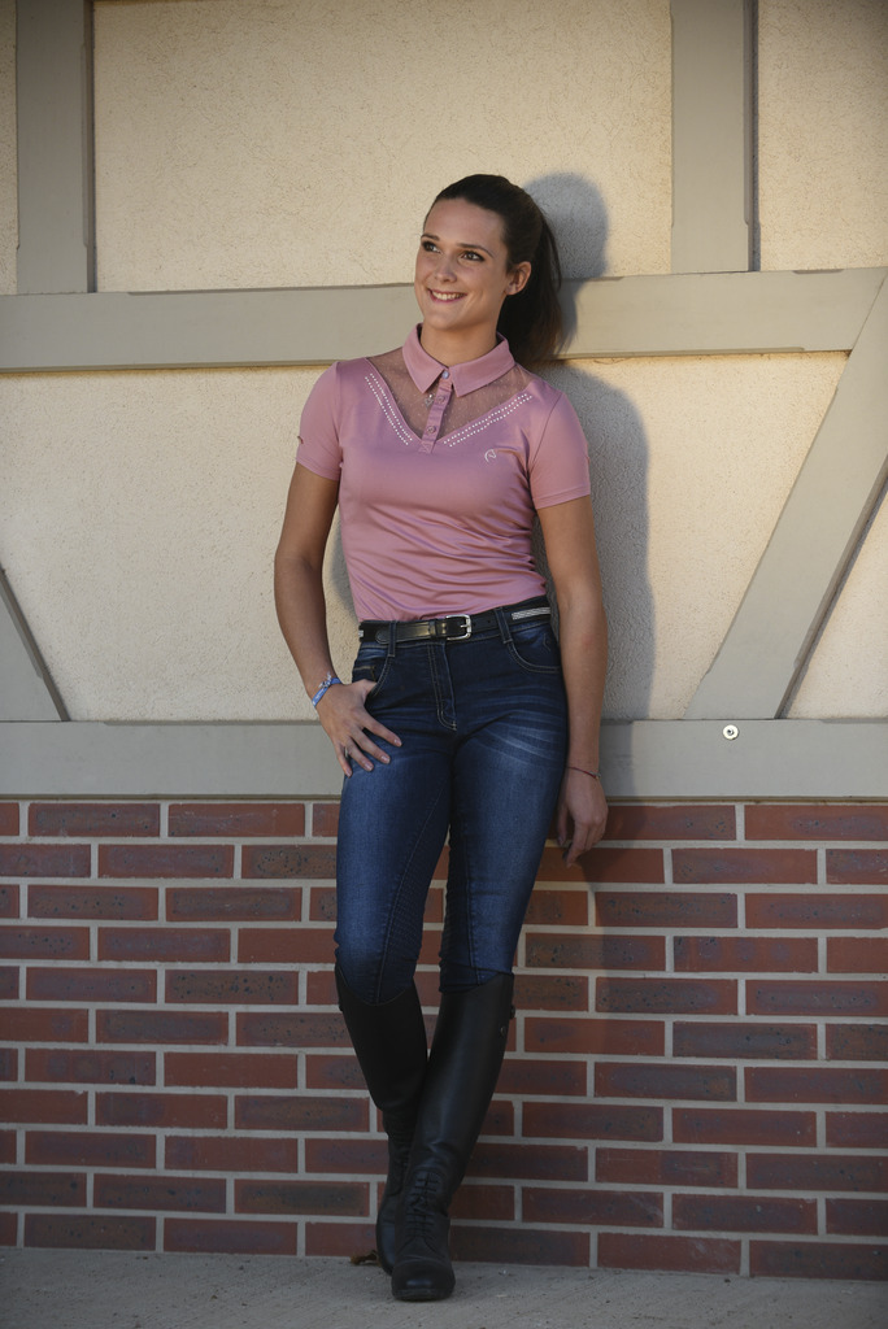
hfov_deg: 11.4
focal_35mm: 120
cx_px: 444
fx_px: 4434
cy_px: 664
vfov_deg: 17.1
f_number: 3.2
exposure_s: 1/400
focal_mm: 120
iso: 250
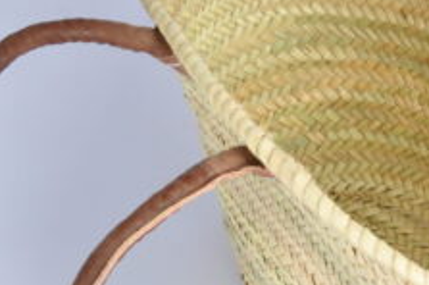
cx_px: 391
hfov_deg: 17.8
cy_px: 164
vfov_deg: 12.1
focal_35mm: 113
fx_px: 1345
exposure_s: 1/6
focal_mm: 28
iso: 200
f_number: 11
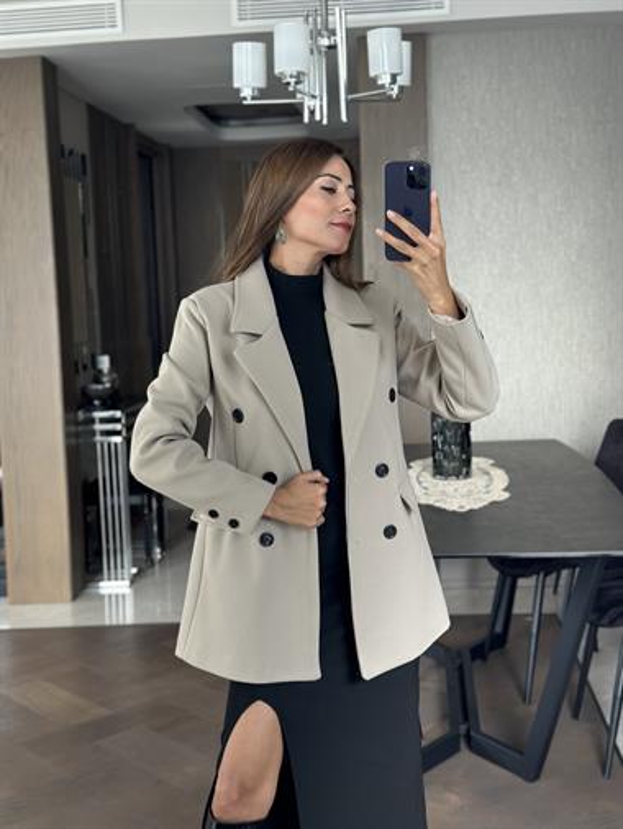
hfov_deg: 30.3
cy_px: 414
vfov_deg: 39.6
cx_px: 312
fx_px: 1151
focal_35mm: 48
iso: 125
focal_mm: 6.86
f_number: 1.78
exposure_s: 1/60
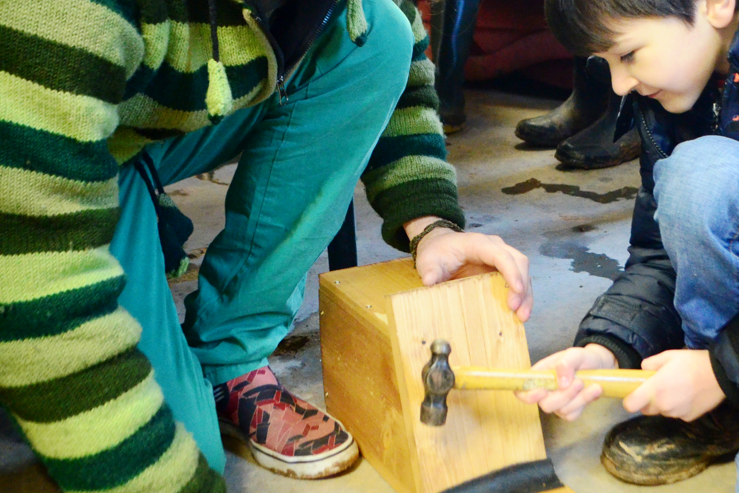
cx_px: 441
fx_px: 1129
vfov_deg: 24.5
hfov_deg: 36.1
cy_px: 154
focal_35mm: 55
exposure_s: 1/80
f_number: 4
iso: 2500
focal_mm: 18
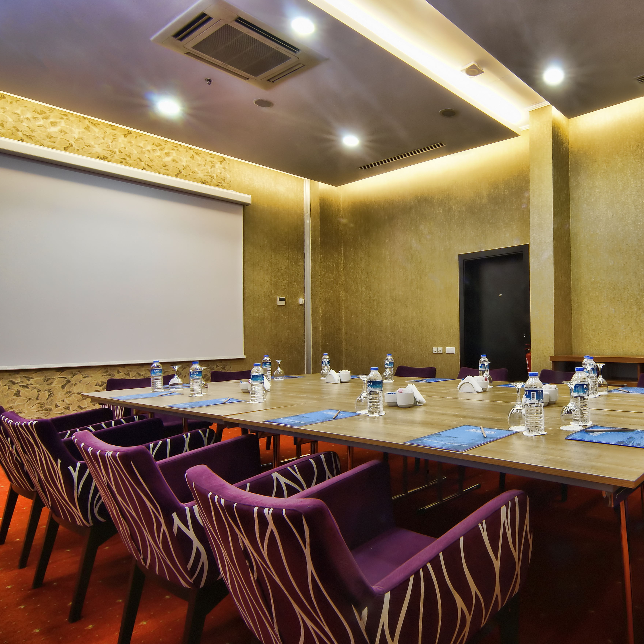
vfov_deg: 70.5
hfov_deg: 65.6
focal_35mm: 22
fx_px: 456
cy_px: 322
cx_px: 492
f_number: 20
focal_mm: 11
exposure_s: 13
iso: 100
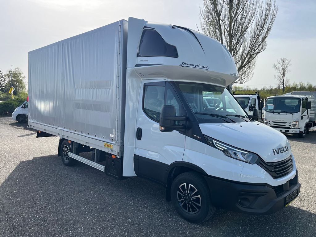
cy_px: 118
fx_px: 237
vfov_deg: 53.1
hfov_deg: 67.3
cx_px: 158
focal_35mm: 26
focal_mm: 5.1
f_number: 1.6
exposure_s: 1/2463
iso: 50
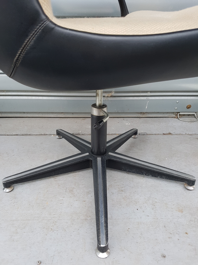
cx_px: 99
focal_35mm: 26
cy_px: 132
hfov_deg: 53.1
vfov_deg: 67.3
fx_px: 198
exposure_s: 1/174
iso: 50
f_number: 1.7
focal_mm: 4.2
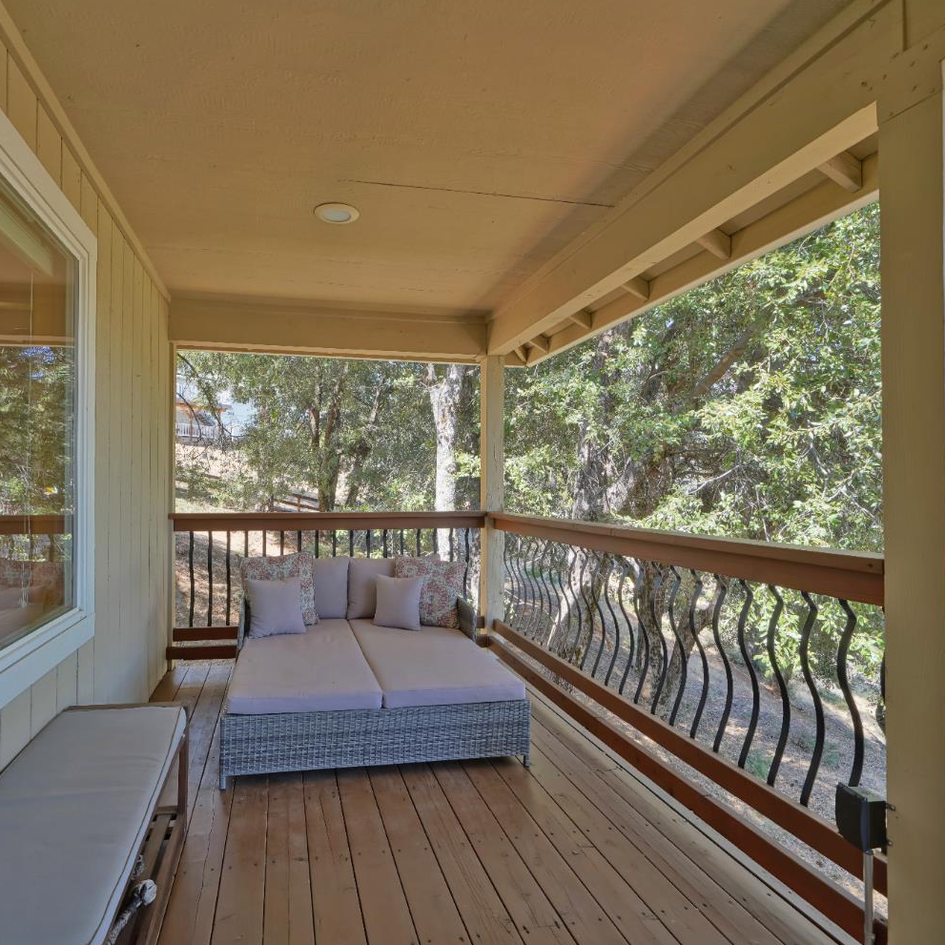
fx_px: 556
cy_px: 471
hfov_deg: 80.1
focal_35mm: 18
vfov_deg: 80.7
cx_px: 399
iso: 100
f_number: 7.1
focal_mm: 14
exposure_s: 1/15
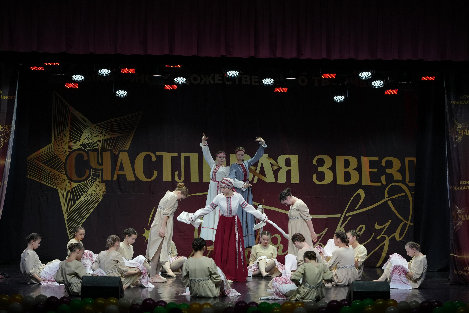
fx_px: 1368
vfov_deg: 13.0
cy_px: 156
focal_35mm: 105
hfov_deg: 19.5
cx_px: 234
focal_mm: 105
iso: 2500
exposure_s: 1/250
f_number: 6.3
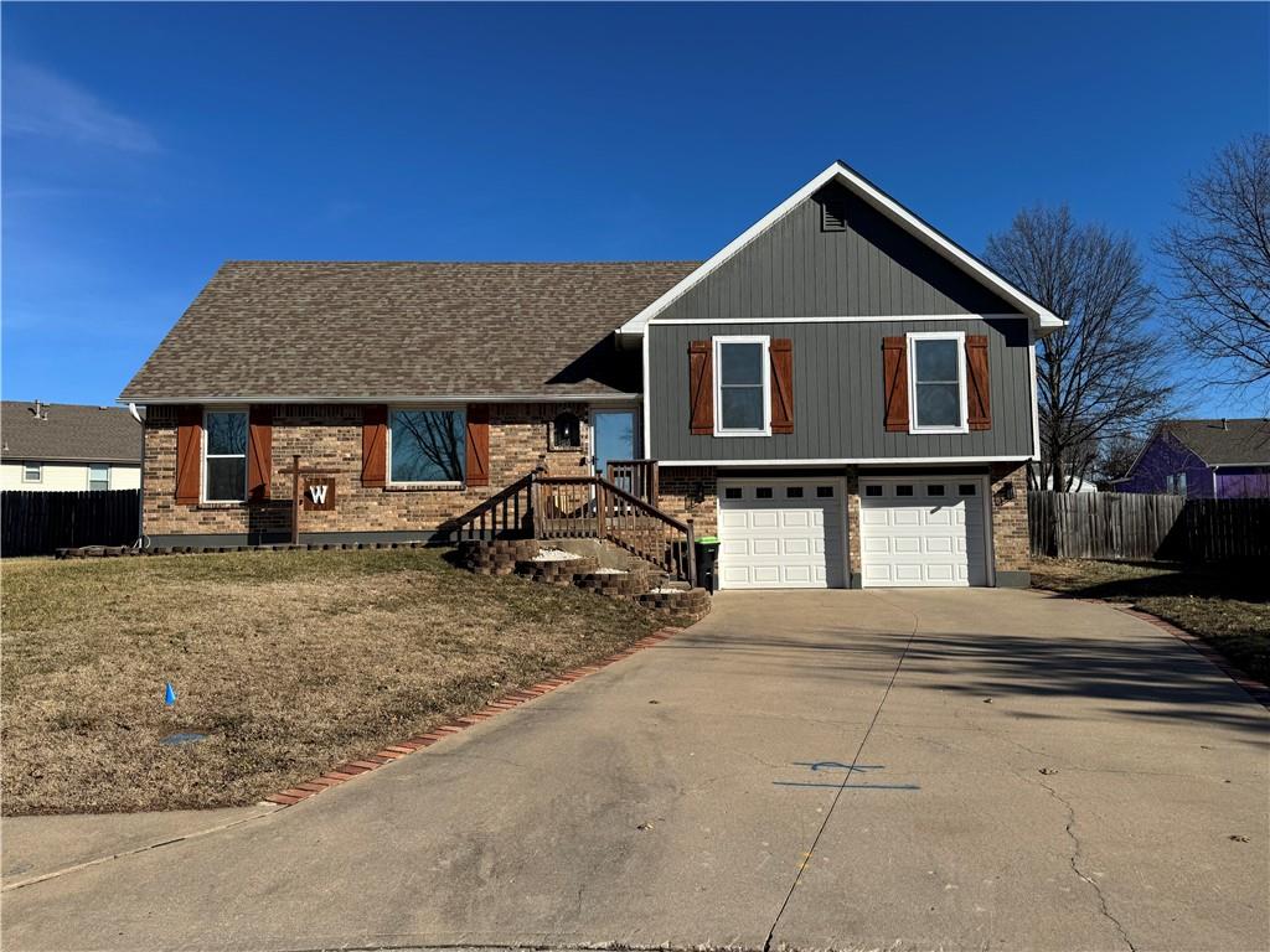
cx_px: 635
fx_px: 881
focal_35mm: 24
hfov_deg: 71.6
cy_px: 476
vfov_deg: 56.8
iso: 80
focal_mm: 6.76
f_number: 1.78
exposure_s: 1/5348
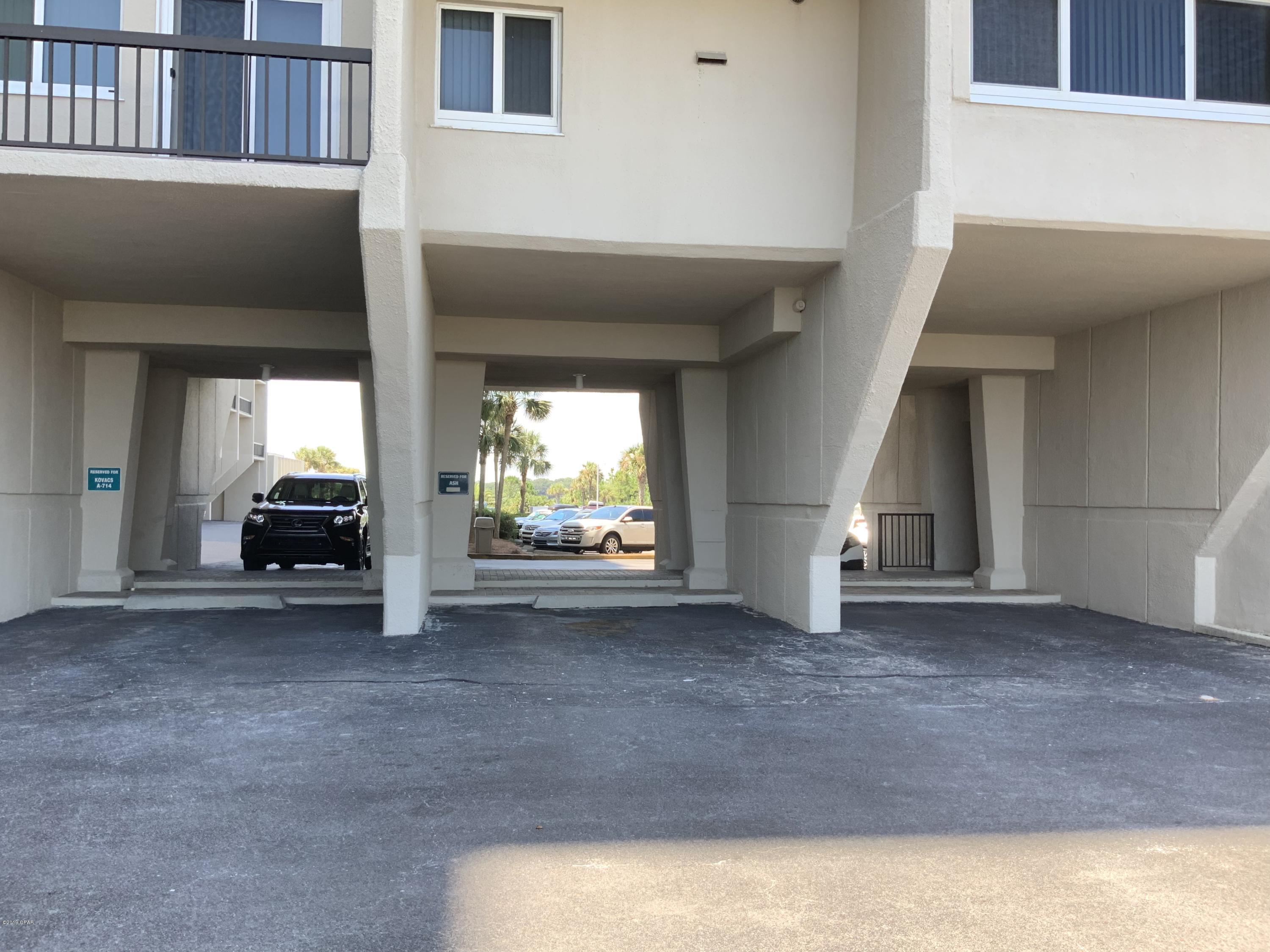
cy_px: 476
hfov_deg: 61.7
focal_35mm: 29
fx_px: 1064
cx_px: 635
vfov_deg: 48.2
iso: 16
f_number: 1.8
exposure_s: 1/127
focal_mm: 3
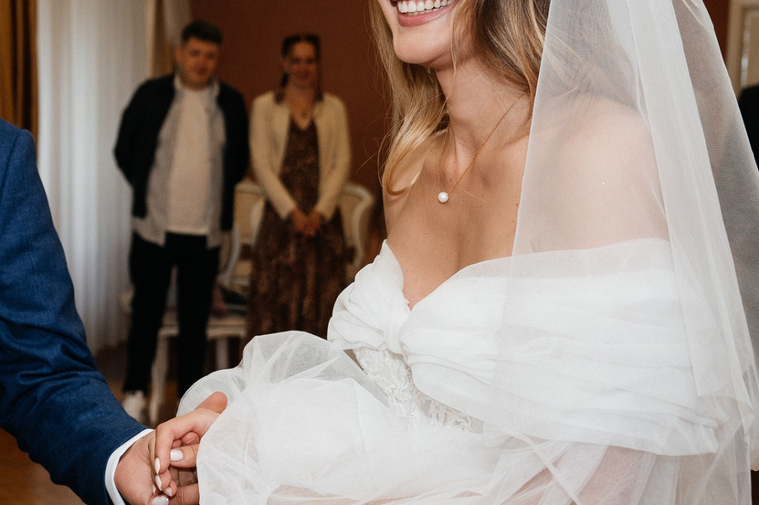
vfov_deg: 17.3
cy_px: 291
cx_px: -16
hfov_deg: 24.5
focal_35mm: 79
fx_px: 1655
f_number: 3.2
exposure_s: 1/200
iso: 500
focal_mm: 25.5
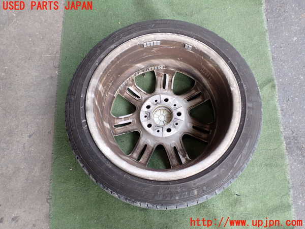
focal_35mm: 30
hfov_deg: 60.0
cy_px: 114
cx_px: 152
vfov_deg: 46.8
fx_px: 264
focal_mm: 5.4
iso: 160
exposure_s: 1/125
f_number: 2.3
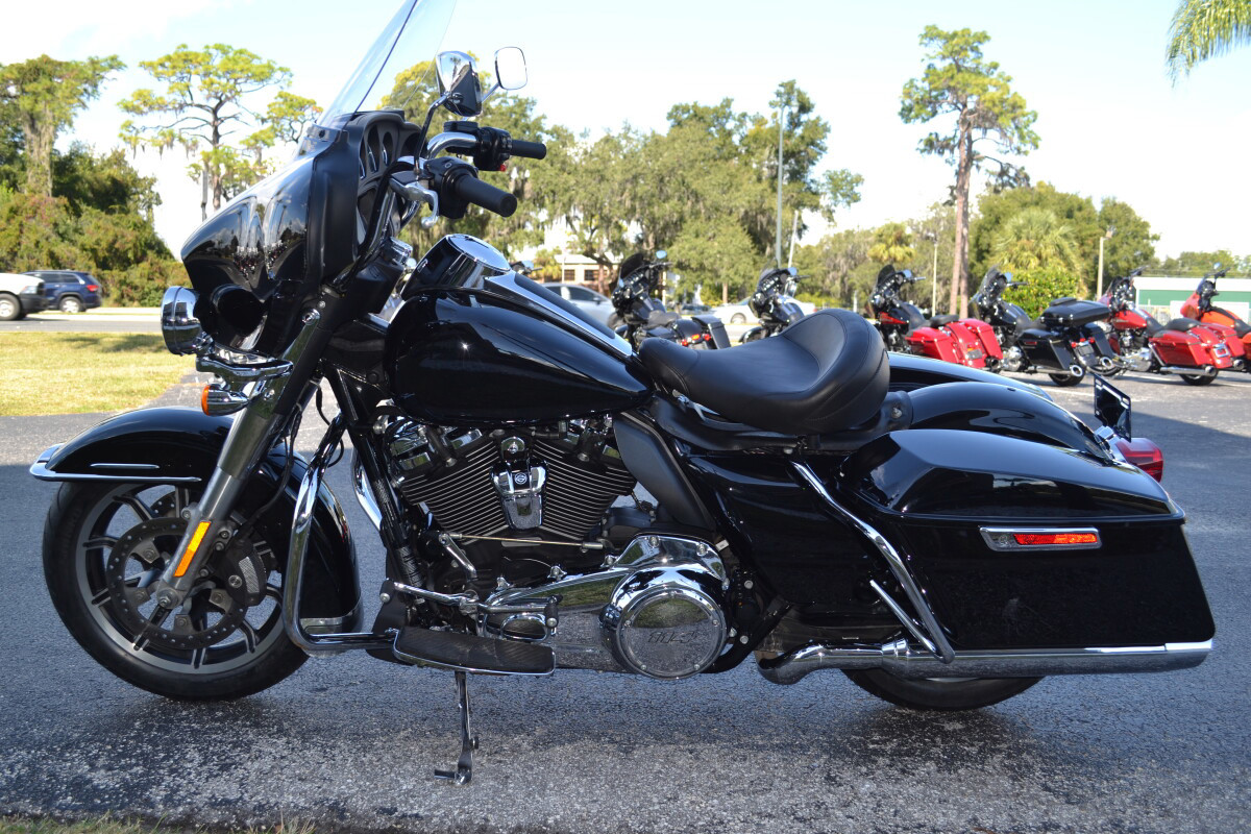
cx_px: 626
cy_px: 417
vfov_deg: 40.0
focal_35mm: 33
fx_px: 1147
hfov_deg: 57.2
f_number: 5.6
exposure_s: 1/200
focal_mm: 22
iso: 100
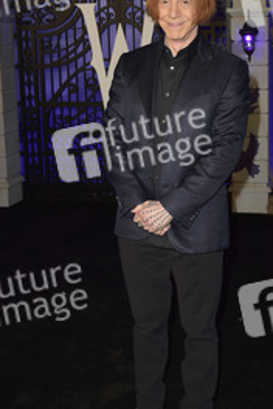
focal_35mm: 53
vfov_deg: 37.5
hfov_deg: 25.4
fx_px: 603
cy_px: 223
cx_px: 178
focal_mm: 35
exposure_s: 1/250
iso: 640
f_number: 6.3
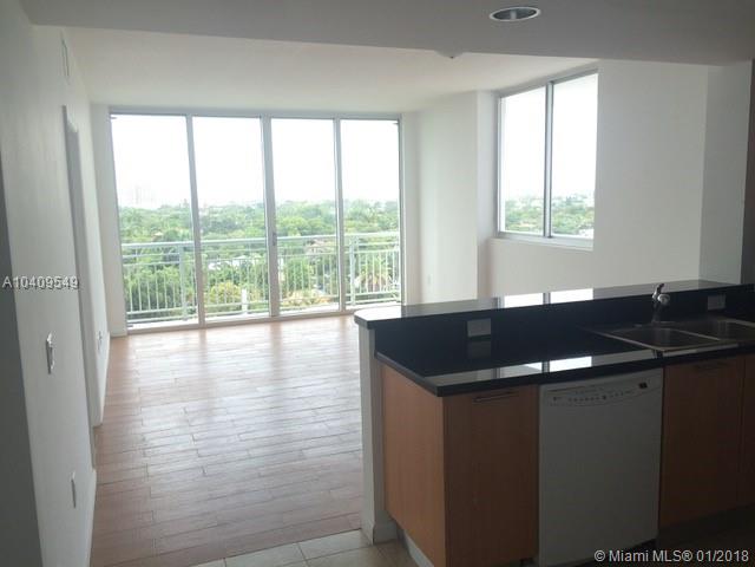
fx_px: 633
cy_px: 284
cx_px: 378
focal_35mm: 29
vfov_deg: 48.2
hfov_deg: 61.7
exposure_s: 1/153
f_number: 2.2
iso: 32
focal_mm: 4.15
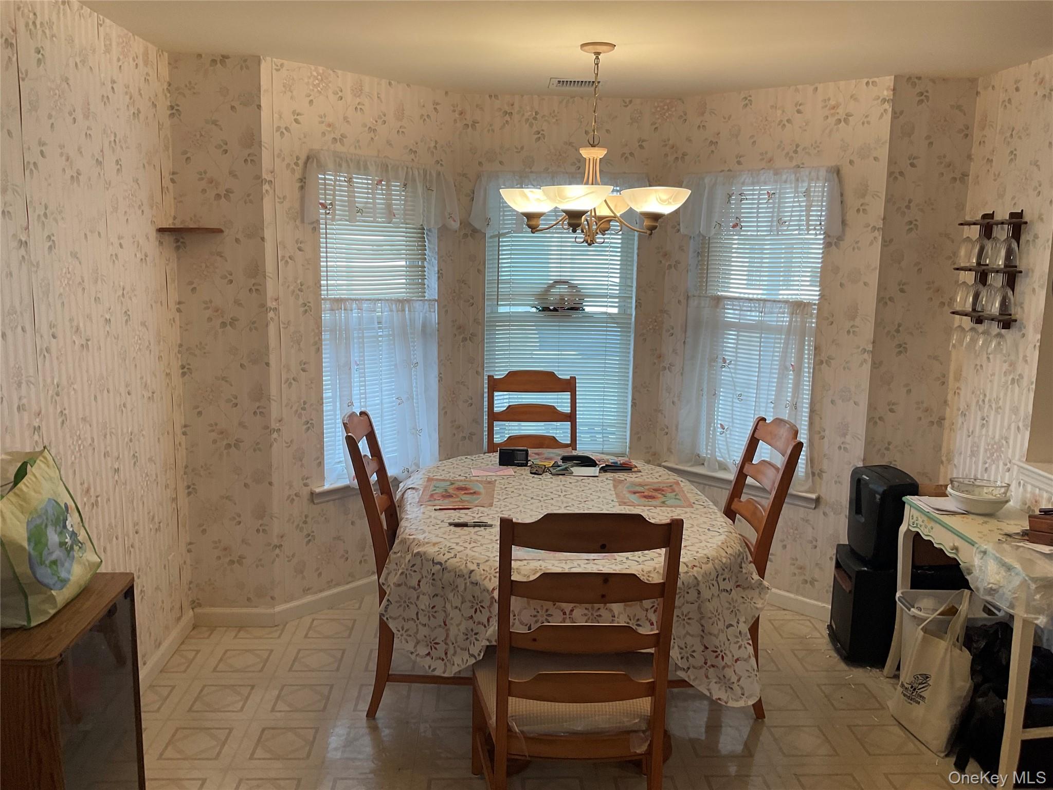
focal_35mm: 29
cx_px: 526
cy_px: 395
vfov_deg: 48.2
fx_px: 882
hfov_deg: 61.7
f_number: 1.8
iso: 40
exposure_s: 1/60
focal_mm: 3
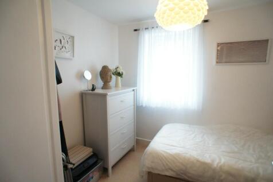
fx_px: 182
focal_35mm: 24
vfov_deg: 53.1
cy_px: 91
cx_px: 136
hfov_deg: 73.8
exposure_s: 1/160
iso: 1600
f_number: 3.2
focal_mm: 16
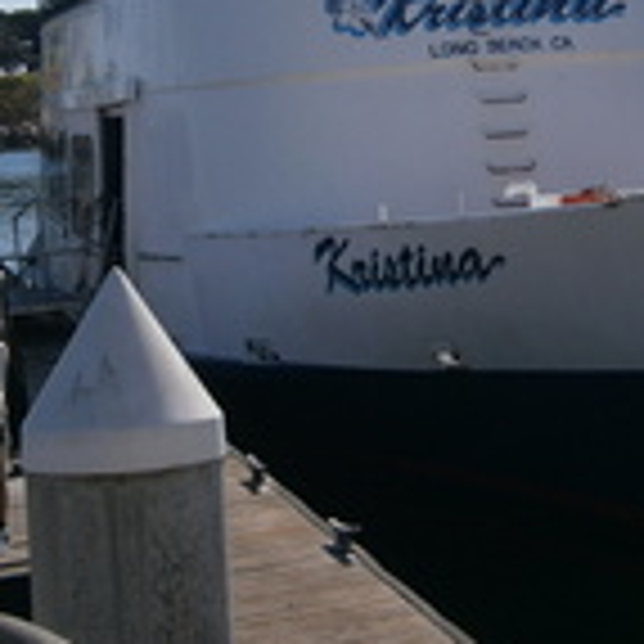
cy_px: 110
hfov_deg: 17.1
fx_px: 2147
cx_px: 374
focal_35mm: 102
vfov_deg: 16.9
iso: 80
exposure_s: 1/250
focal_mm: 8.3
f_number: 9.7
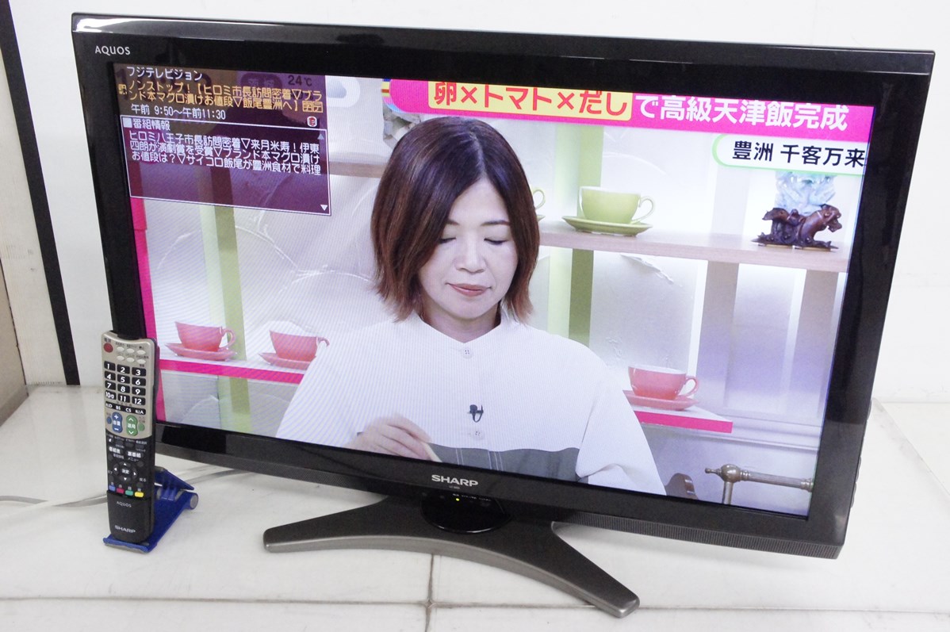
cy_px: 316
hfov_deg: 53.2
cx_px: 475
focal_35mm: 36
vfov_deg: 36.8
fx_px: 949
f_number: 10
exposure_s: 1/50
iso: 6400
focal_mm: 24
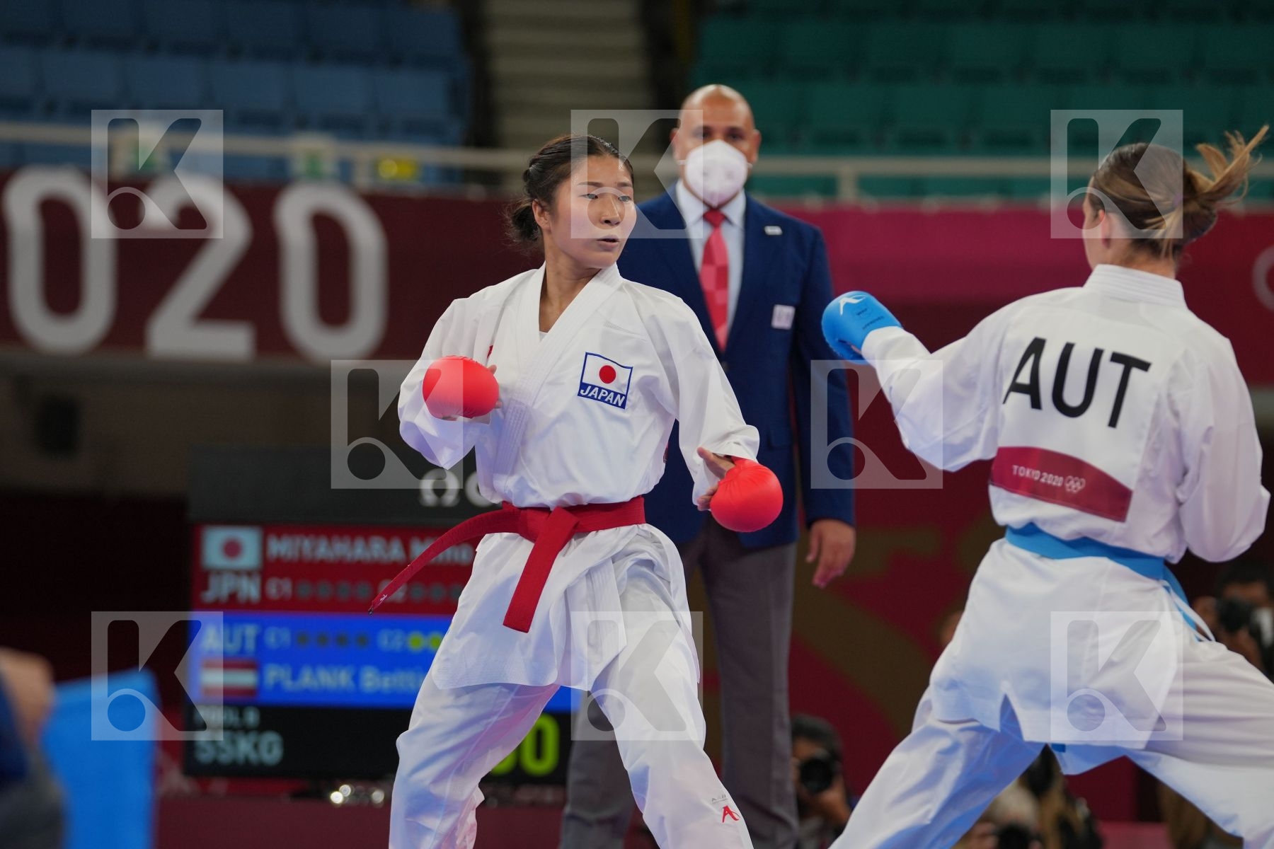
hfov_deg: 9.1
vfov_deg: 6.1
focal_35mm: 225
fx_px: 7962
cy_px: 424
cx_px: 637
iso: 500
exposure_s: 1/1000
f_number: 2.8
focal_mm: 150
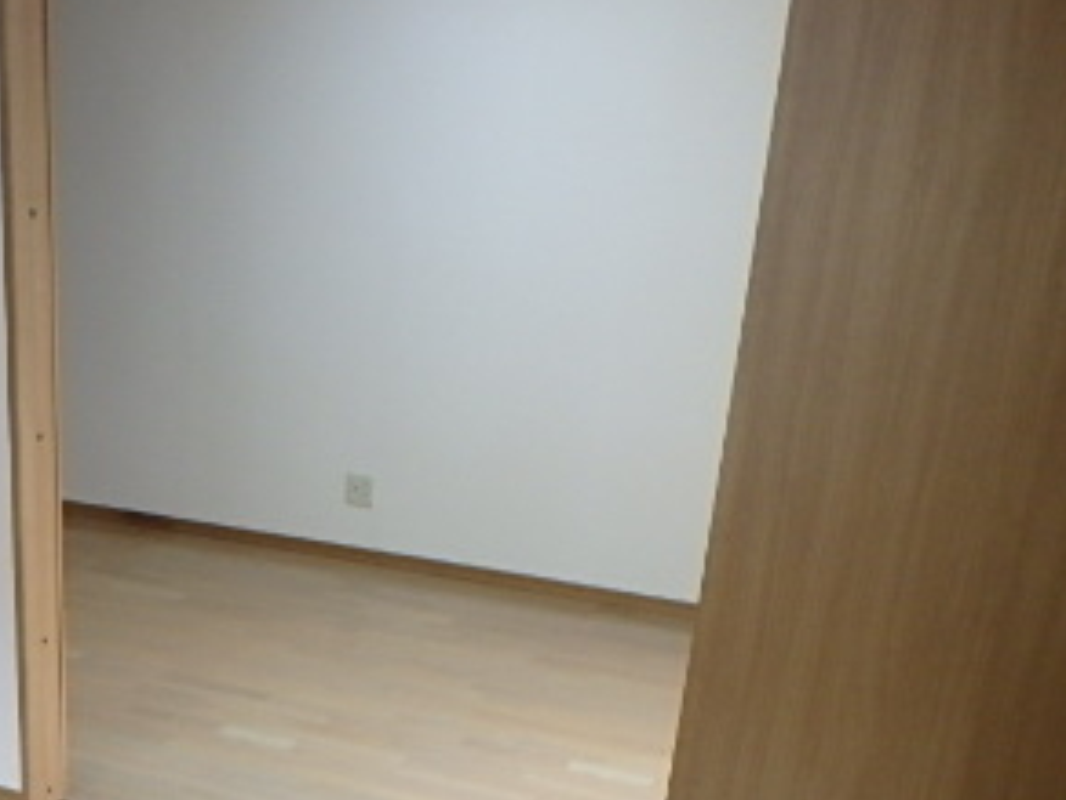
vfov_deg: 28.8
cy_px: 862
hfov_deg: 39.8
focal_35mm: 46
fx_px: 1417
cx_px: 237
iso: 200
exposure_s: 1/30
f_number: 3.5
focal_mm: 3.7
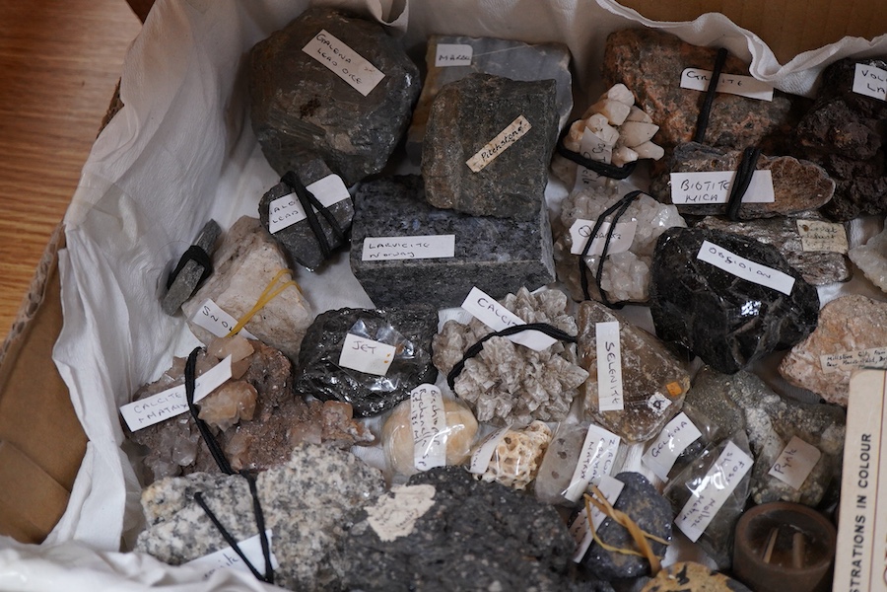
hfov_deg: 43.6
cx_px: 444
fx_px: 1109
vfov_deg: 29.9
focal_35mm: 45
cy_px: 296
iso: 1600
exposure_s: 1/125
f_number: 3.5
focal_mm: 30
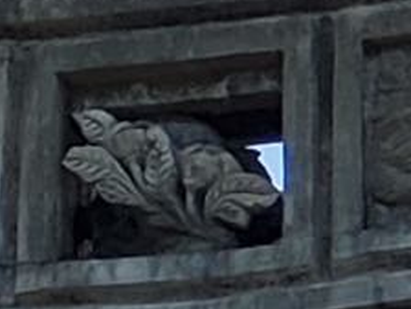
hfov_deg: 7.7
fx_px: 2980
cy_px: -33
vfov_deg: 5.9
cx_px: -316
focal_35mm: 251
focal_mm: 6
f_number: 2.4
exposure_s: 1/563
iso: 50
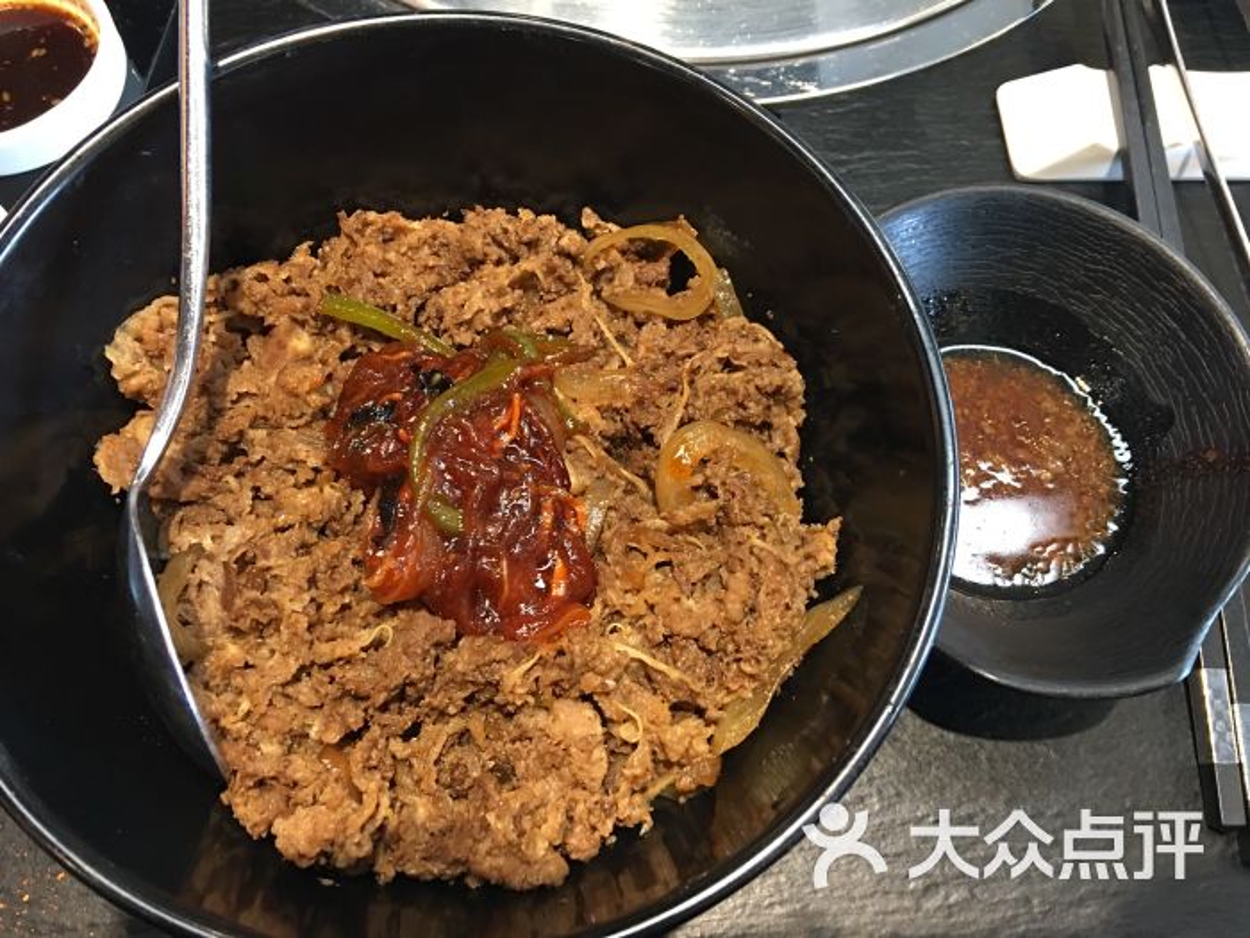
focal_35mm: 29
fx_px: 1047
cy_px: 469
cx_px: 625
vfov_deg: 48.2
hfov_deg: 61.7
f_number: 2.2
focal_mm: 4.15
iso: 100
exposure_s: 1/10
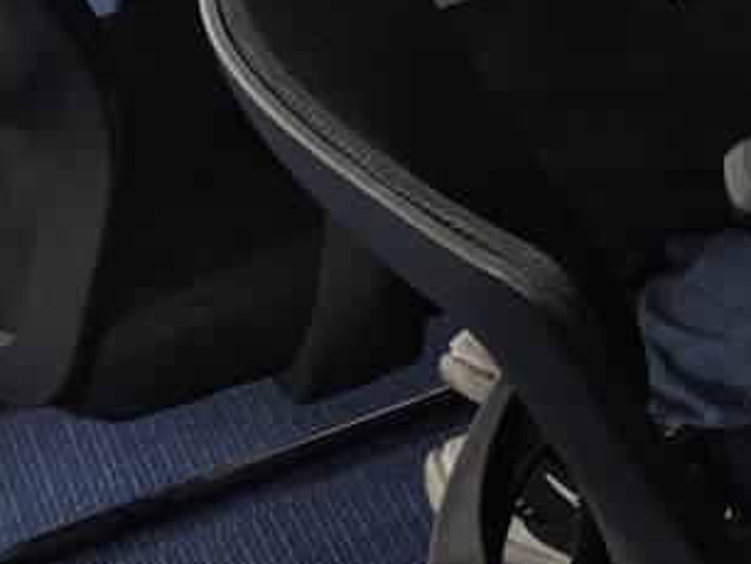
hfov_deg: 12.1
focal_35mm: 123
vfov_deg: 11.0
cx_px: 1909
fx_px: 2671
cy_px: -542
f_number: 1.6
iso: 125
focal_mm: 6.55
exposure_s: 1/50
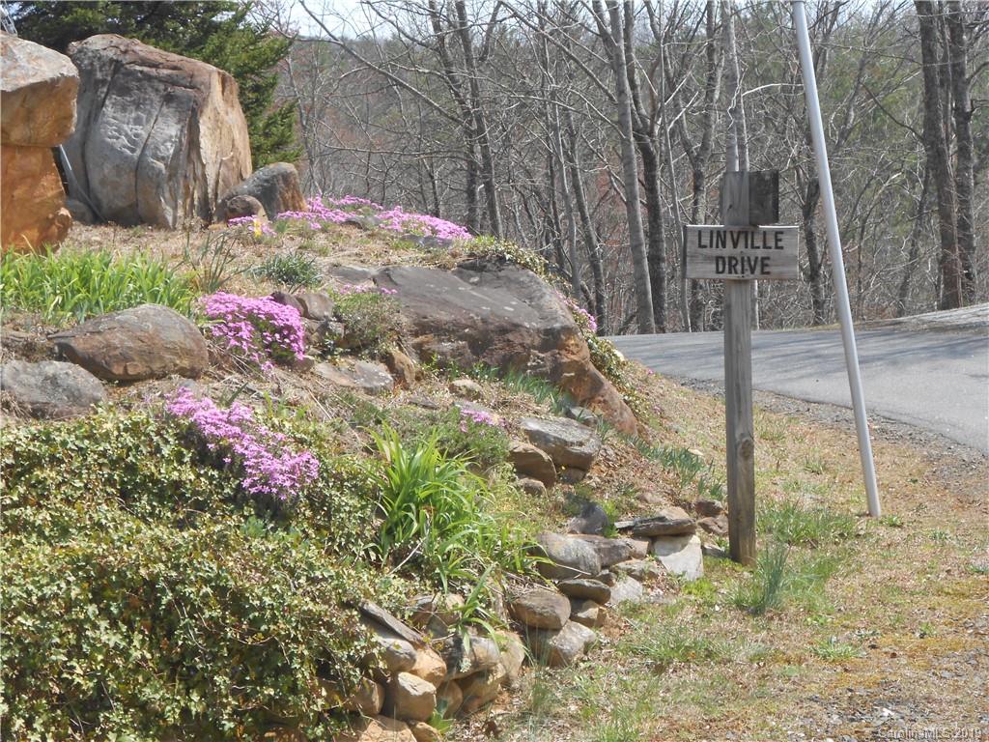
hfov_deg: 30.7
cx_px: 494
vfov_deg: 23.3
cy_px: 371
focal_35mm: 63
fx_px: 1800
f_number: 5.6
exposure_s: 1/200
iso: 80
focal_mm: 11.3
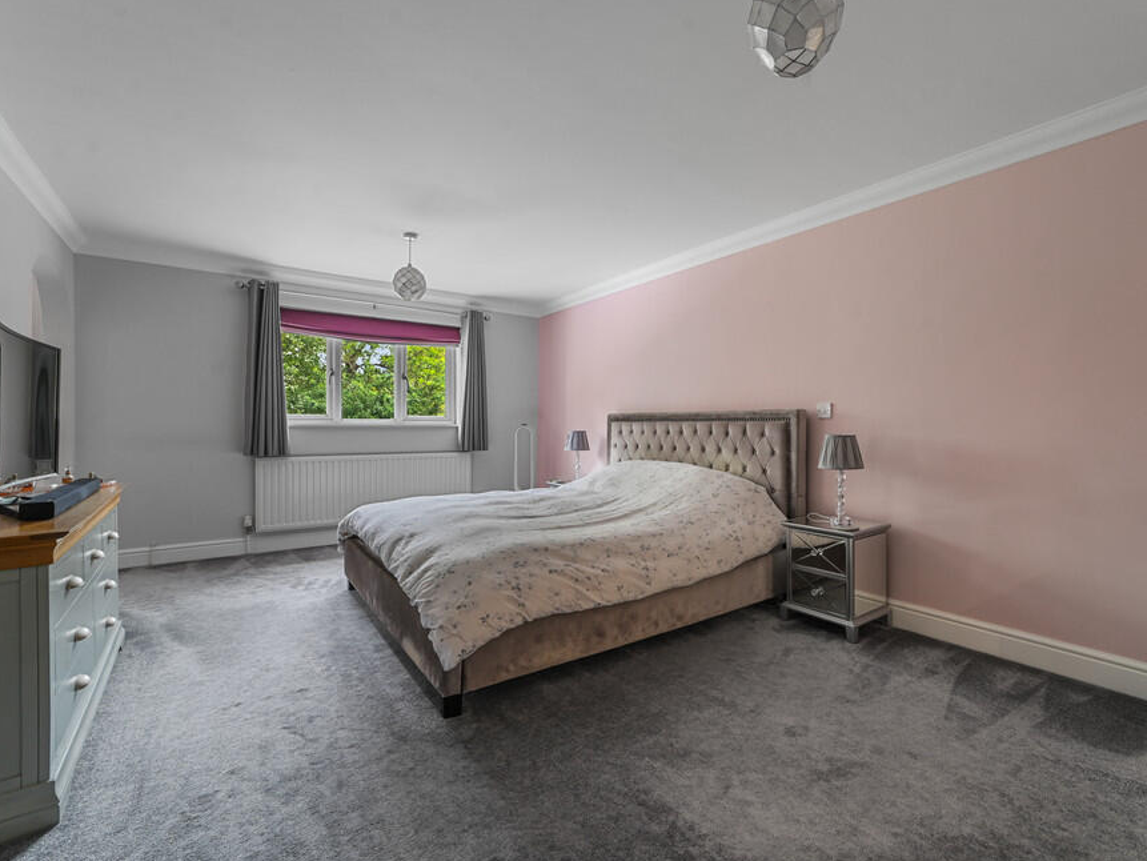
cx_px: 625
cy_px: 425
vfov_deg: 78.1
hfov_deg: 94.2
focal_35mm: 16
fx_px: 530
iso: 400
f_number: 8
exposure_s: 1/1.67
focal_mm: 14
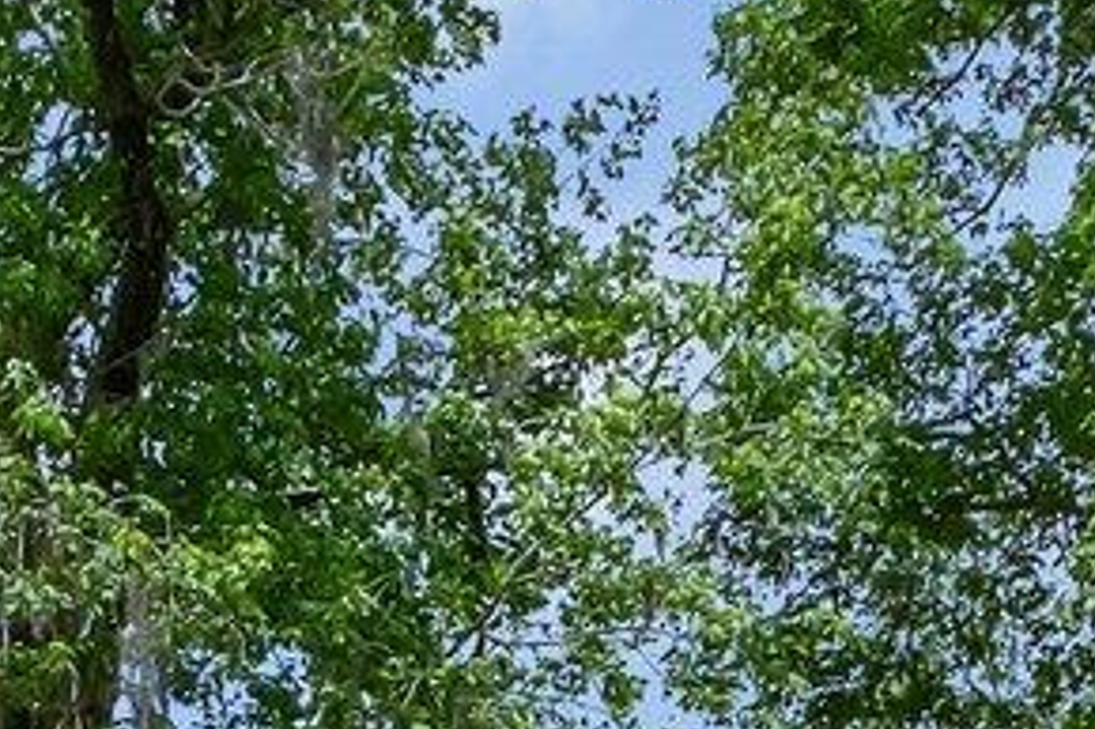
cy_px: 2219
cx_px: 623
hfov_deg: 17.1
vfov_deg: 9.1
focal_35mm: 120
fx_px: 3648
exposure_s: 1/1700
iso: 400
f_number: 8
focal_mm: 11
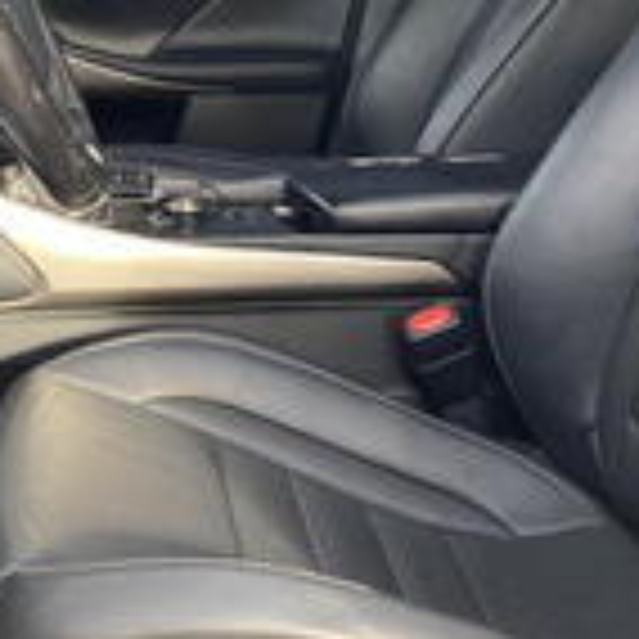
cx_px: 207
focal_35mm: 73
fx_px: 1525
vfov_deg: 22.7
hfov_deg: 23.6
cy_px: -11
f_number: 1.8
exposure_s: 1/78
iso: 80
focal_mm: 3.99
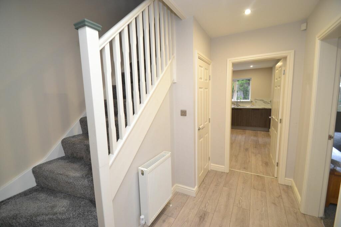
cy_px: 114
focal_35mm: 15
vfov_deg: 77.3
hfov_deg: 100.4
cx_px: 170
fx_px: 142
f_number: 3.5
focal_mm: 10
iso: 800
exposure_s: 1/60
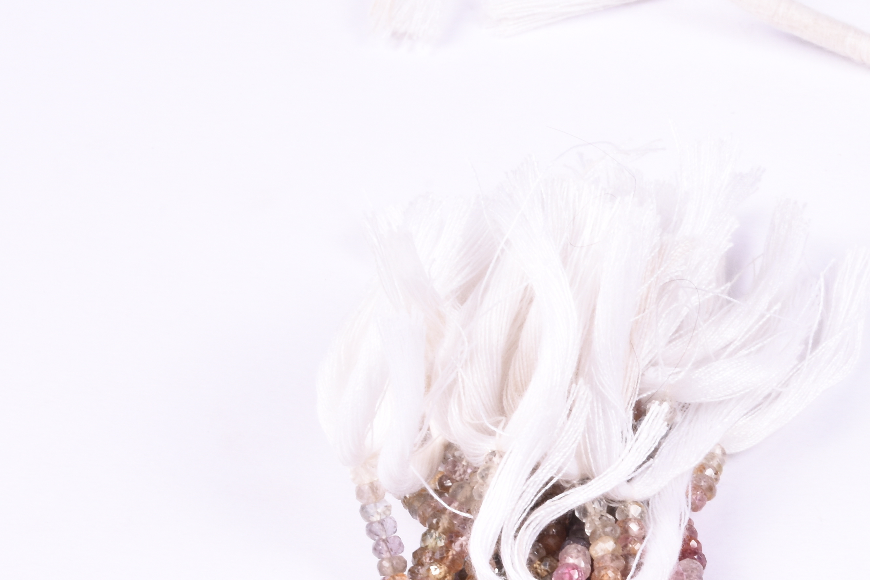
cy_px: 560
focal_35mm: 171
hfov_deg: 11.8
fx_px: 4132
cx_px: 990
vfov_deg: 8.0
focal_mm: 50
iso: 320
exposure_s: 1/125
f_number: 22
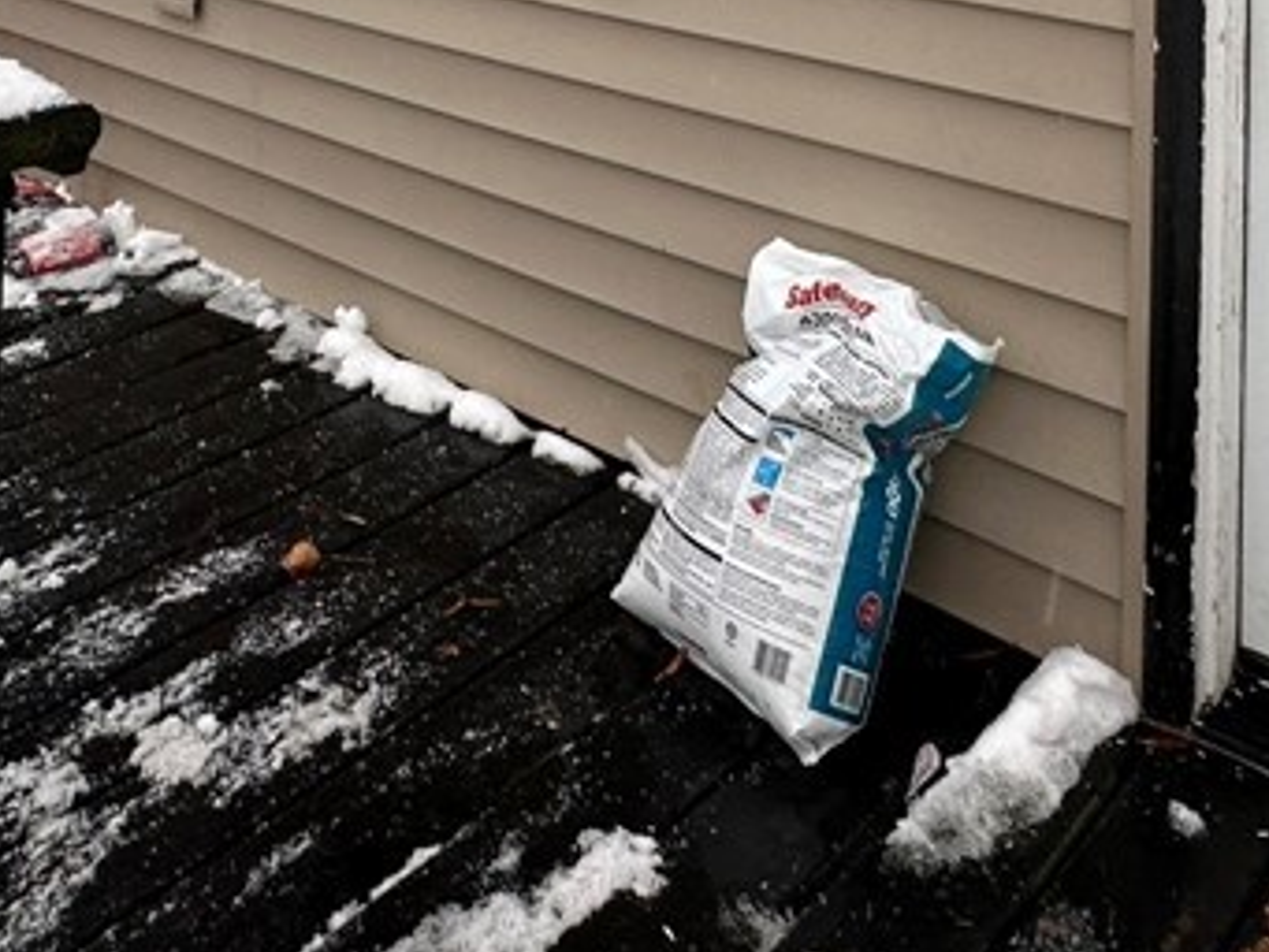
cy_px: -342
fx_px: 1540
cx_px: 681
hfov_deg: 44.7
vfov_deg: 27.5
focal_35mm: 42
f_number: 2.2
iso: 80
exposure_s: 1/99
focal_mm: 2.22
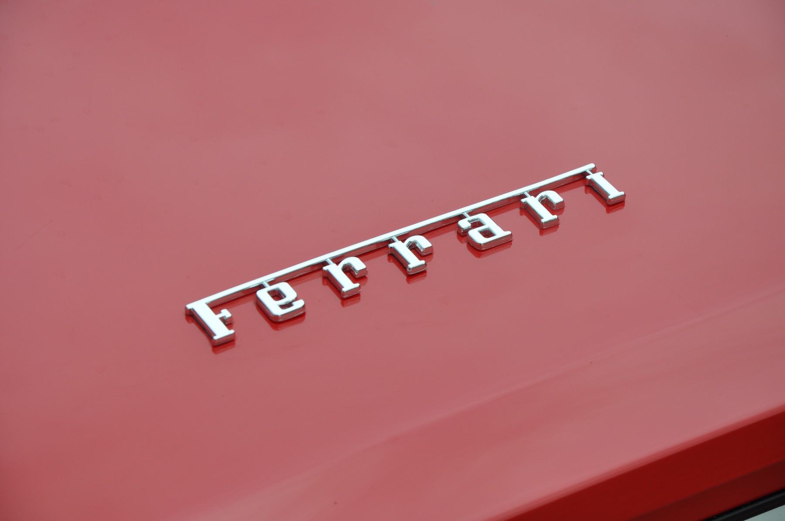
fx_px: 3431
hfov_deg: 13.1
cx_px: 392
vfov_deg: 8.7
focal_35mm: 158
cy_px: 260
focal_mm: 105
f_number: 9
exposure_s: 1/320
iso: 200
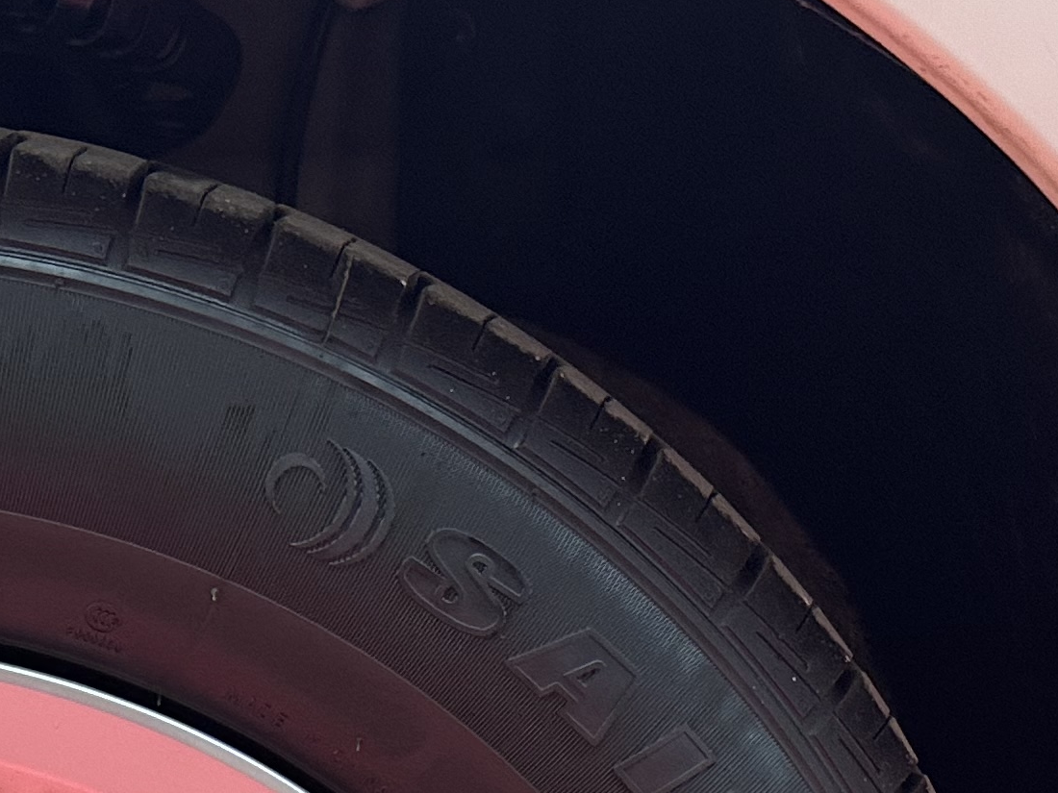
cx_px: -267
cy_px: 1339
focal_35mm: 88
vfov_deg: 15.0
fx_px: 2690
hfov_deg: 20.6
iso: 160
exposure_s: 1/50
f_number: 1.78
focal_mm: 6.86
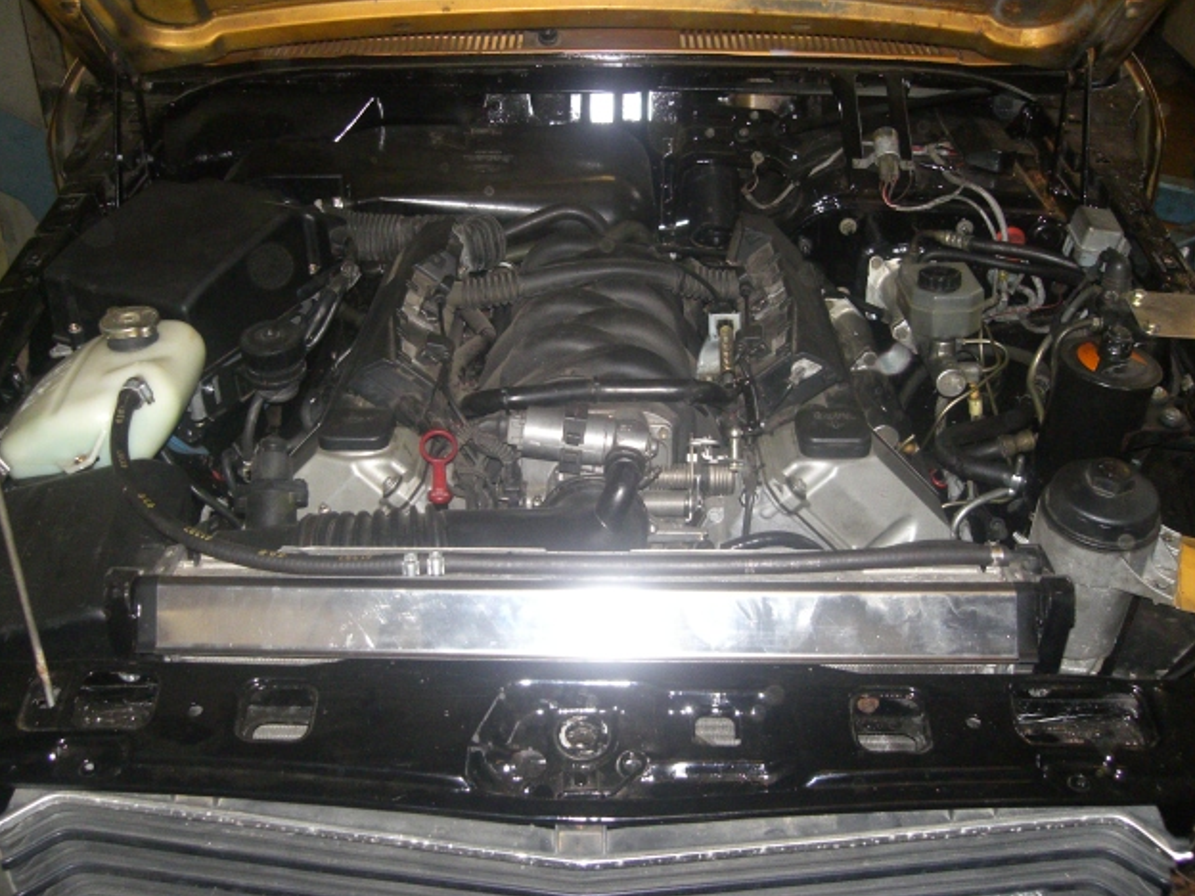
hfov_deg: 47.9
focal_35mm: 39
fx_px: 1346
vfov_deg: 36.8
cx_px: 588
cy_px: 438
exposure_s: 1/60
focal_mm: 6.3
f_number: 3.1
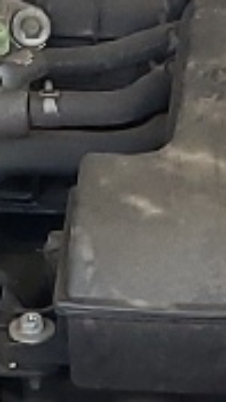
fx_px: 2738
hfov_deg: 4.7
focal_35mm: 257
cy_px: 868
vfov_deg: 7.9
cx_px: 242
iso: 59
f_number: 1.5
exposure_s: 1/60.2
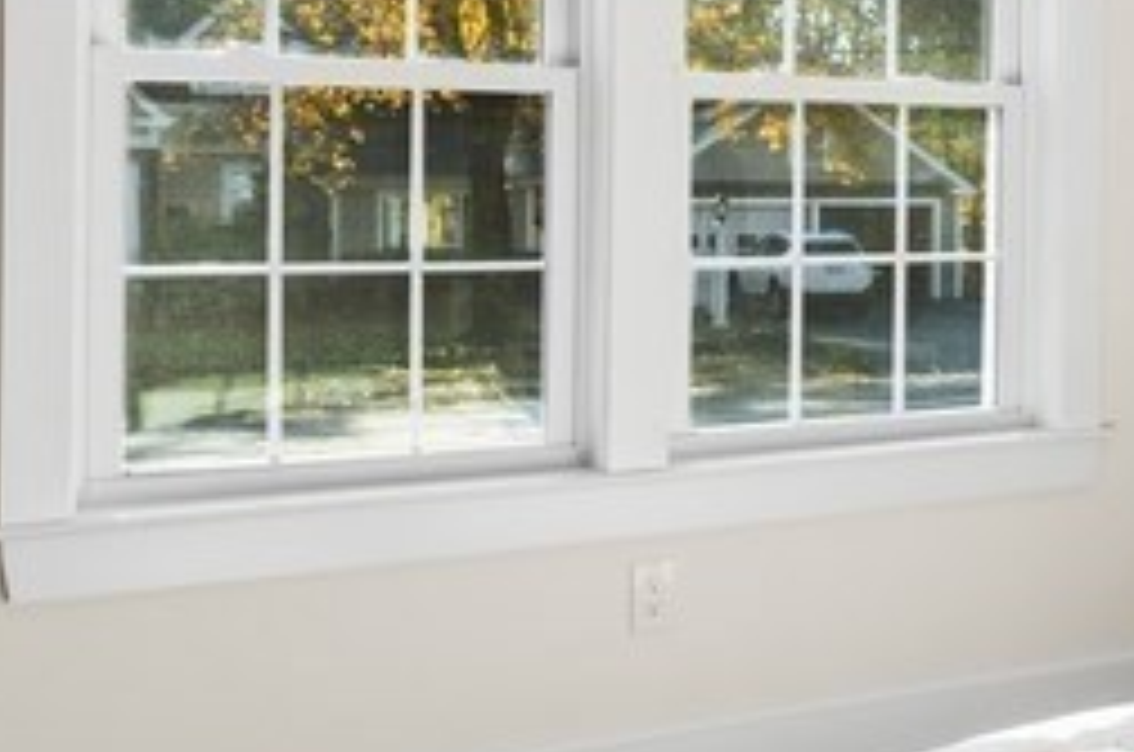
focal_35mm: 57
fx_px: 1792
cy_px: 173
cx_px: 1120
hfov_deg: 32.4
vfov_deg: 23.4
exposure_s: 1/20
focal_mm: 14
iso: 100
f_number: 8
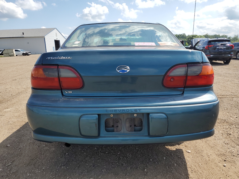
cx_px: 120
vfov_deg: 53.1
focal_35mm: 26
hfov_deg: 67.3
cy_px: 90
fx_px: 180
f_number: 1.5
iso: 50
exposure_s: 1/2500
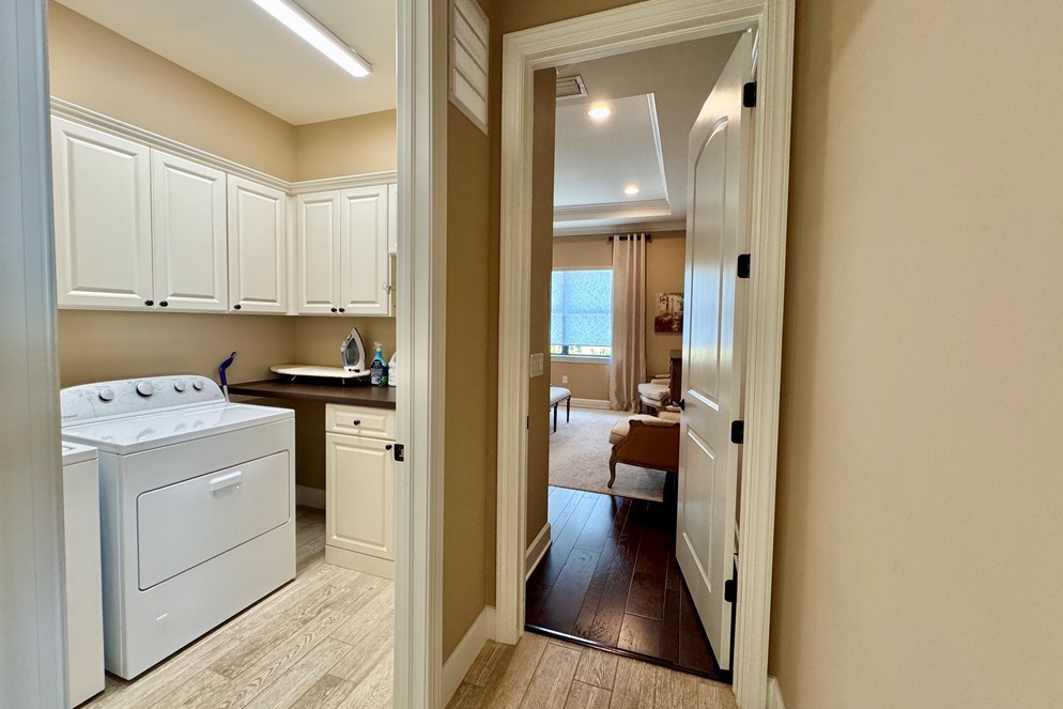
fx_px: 443
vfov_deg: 77.3
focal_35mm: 15
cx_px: 532
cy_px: 344
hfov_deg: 100.4
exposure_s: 1/120
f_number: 2.2
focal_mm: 2.22
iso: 250
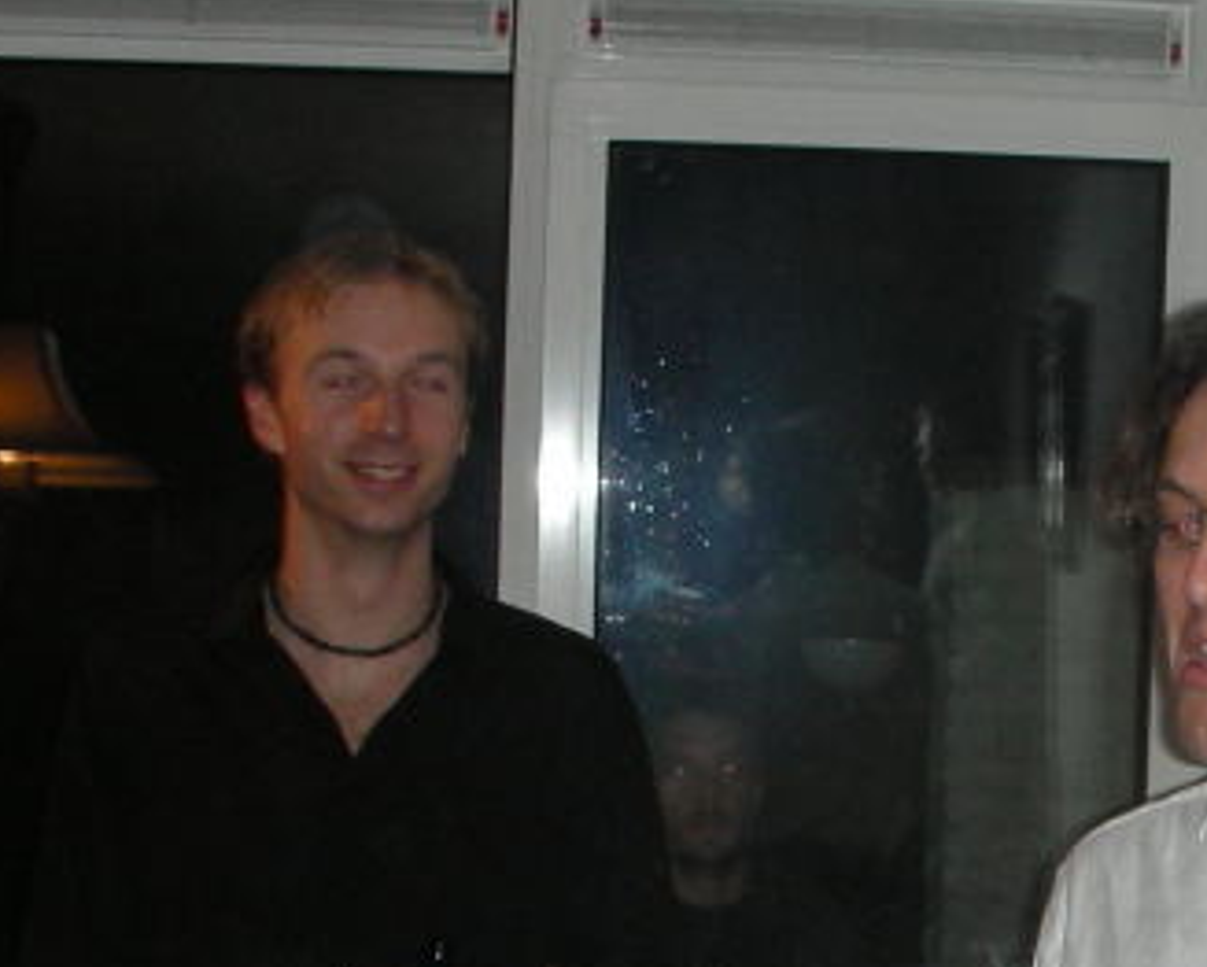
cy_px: 875
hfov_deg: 17.6
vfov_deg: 14.3
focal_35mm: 107
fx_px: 3825
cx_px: 1155
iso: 121
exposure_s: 1/60.1
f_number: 3
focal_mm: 5.8
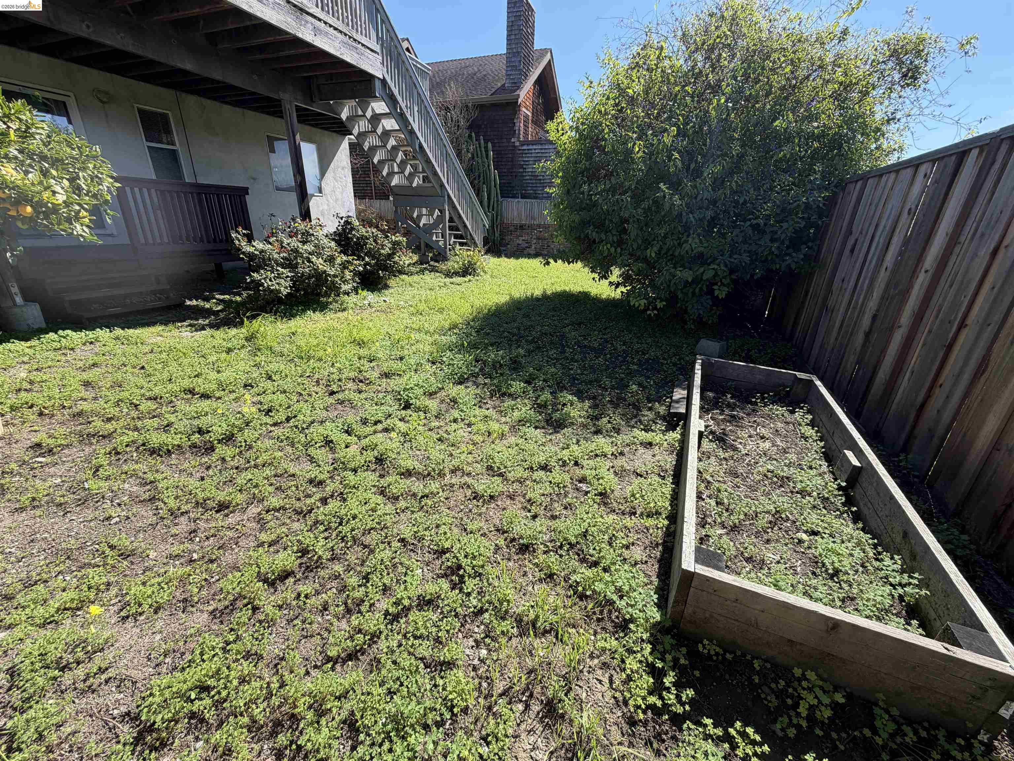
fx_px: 410
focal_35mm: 14
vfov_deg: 85.7
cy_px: 380
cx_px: 507
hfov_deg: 102.1
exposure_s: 1/545
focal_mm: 2.22
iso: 40
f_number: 2.2
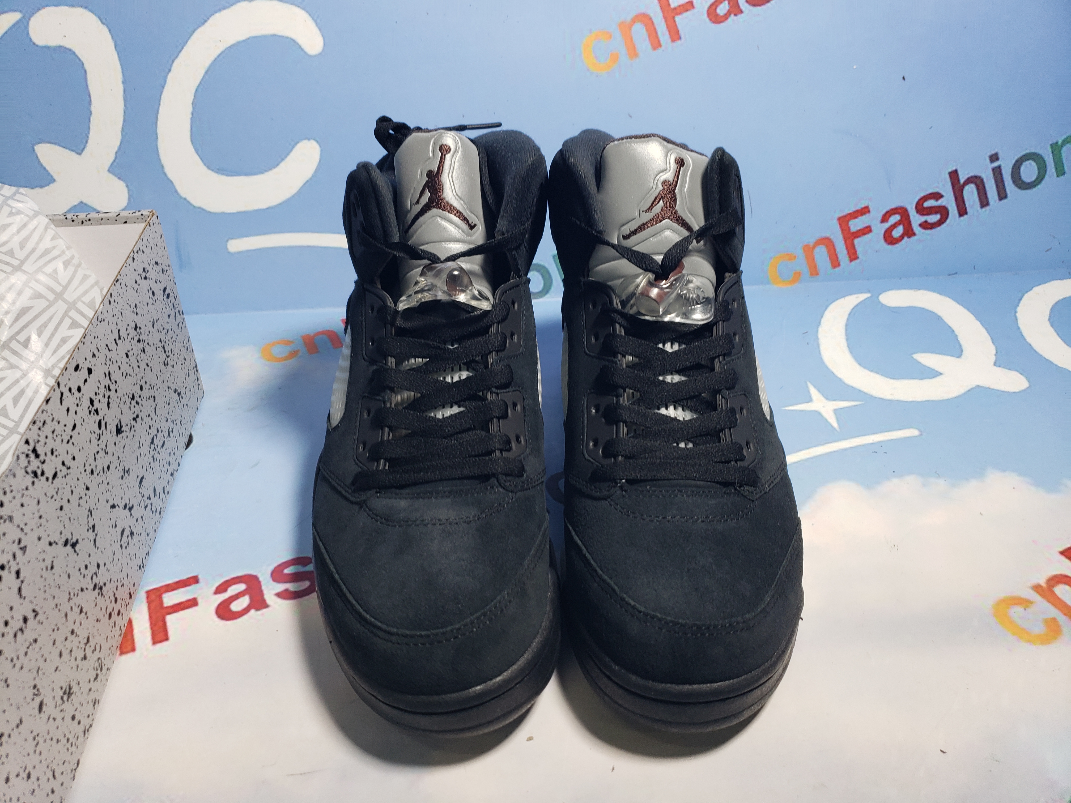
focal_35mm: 26
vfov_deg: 53.1
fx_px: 804
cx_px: 536
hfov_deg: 67.3
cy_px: 402
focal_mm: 4.3
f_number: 1.5
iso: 50
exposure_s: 1/284
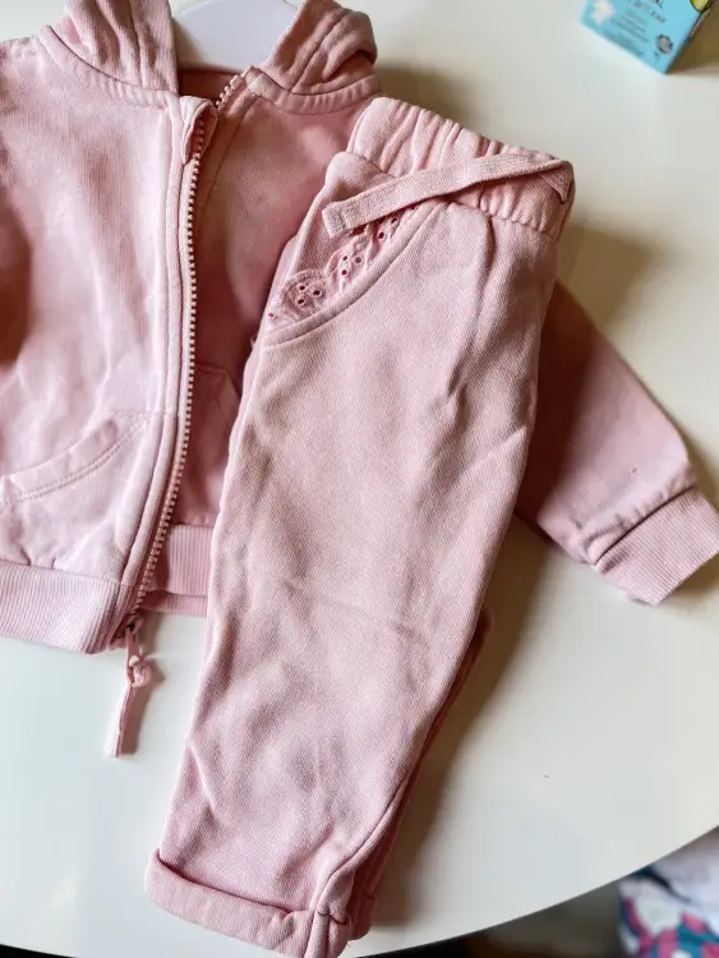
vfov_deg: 67.3
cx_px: 360
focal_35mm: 26
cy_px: 479
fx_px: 720
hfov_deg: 53.1
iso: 80
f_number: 1.6
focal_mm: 5.1
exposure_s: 1/50
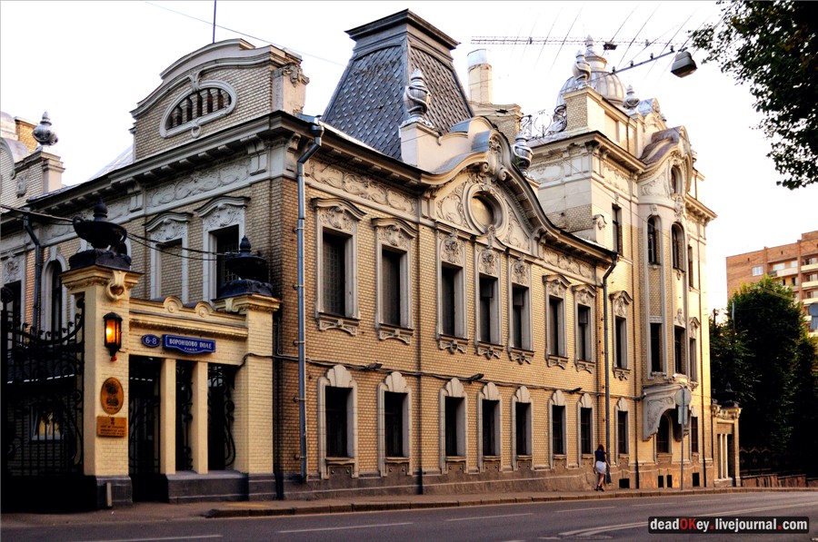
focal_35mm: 36
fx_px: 817
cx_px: 409
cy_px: 271
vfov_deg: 36.8
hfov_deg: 53.2
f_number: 4
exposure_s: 1/250
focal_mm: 24
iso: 640
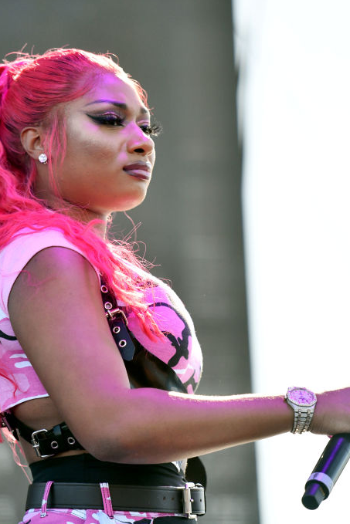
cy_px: 261
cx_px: 114
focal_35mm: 264
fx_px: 3848
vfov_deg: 7.8
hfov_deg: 5.2
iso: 1000
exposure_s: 1/3200
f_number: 3.5
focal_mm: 175
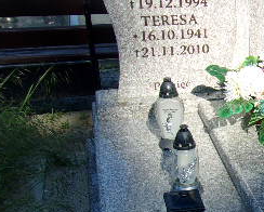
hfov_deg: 24.8
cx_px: 317
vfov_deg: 22.1
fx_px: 540
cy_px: 138
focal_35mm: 69
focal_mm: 4.9
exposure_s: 1/52
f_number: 10.4
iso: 80
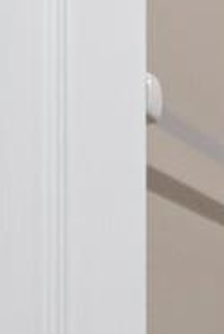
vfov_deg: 17.4
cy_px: 433
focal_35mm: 110
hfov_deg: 9.4
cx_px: 706
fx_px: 1023
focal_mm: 17
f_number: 8
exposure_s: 1/2.5
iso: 320
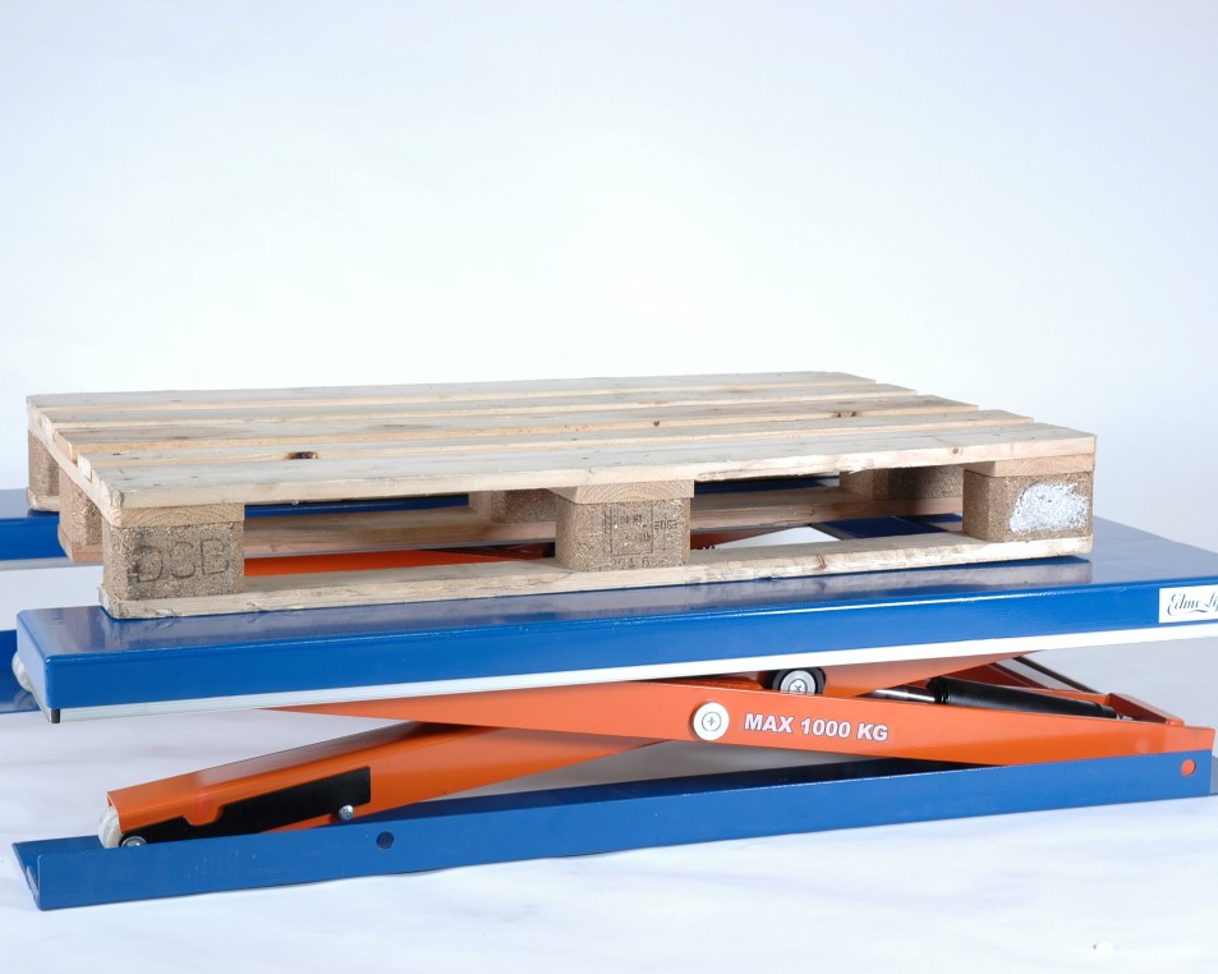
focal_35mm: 75
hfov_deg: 25.4
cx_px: 612
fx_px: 2703
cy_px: 488
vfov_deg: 20.4
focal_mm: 44
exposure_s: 1/60
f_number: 4.5
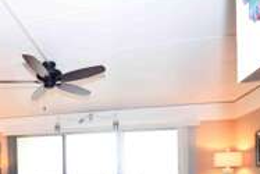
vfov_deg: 38.4
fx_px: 217
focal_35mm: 30
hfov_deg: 58.8
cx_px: 67
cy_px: 177
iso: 320
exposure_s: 1/50
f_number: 3.5
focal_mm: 14
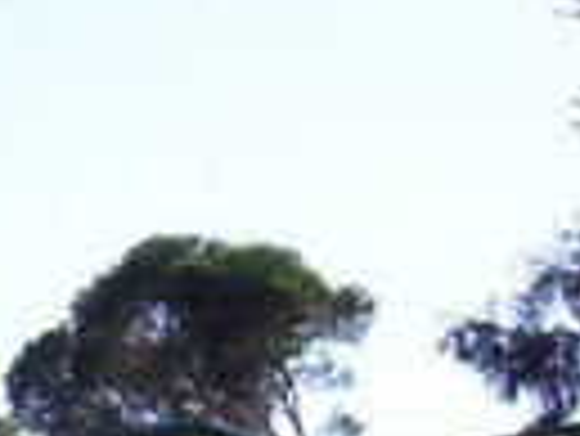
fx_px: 2499
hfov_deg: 12.8
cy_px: 571
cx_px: -202
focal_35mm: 149
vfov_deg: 9.8
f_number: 6.7
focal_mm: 7.1
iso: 80
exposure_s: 1/125
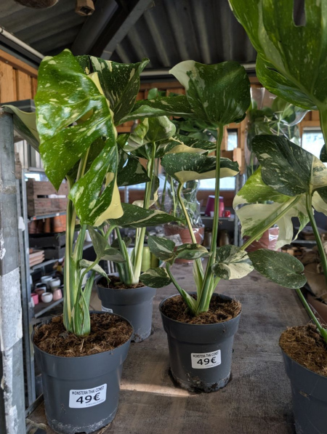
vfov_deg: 71.5
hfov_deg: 57.0
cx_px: 164
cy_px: 217
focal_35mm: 24
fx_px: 301
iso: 255
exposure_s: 1/100
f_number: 1.68
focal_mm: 6.9
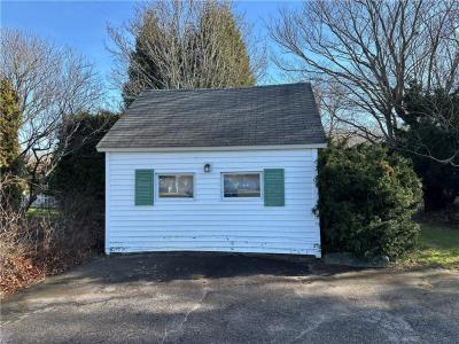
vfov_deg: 56.8
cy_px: 172
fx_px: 318
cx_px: 230
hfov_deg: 71.6
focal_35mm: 24
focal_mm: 6.86
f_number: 1.78
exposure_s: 1/1289
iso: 80
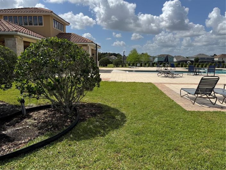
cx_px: 113
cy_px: 85
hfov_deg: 71.6
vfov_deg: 56.8
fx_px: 157
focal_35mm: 24
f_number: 1.78
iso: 80
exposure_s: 1/7092
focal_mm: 6.76
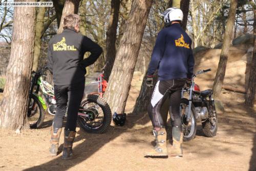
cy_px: 86
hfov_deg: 25.4
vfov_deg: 17.1
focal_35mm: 80
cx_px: 128
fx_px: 569
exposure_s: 1/800
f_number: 4.5
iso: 250
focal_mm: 80
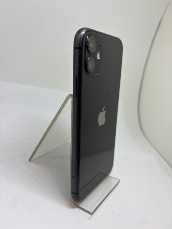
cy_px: 114
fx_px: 172
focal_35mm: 26
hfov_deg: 53.1
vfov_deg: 67.3
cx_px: 86
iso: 32
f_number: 1.6
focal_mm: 5.96
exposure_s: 1/109
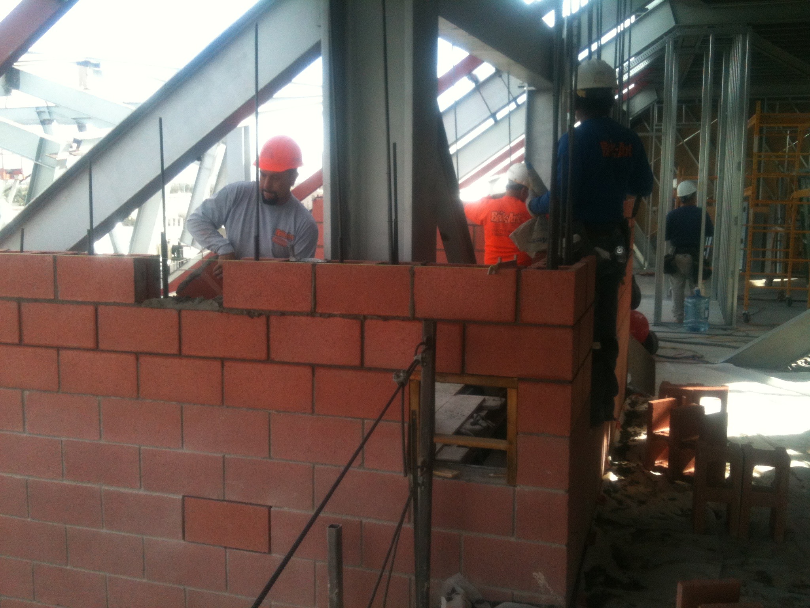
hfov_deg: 52.6
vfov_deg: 40.7
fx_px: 819
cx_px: 405
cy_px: 304
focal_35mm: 35
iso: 64
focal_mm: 3.85
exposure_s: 1/225
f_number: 2.8
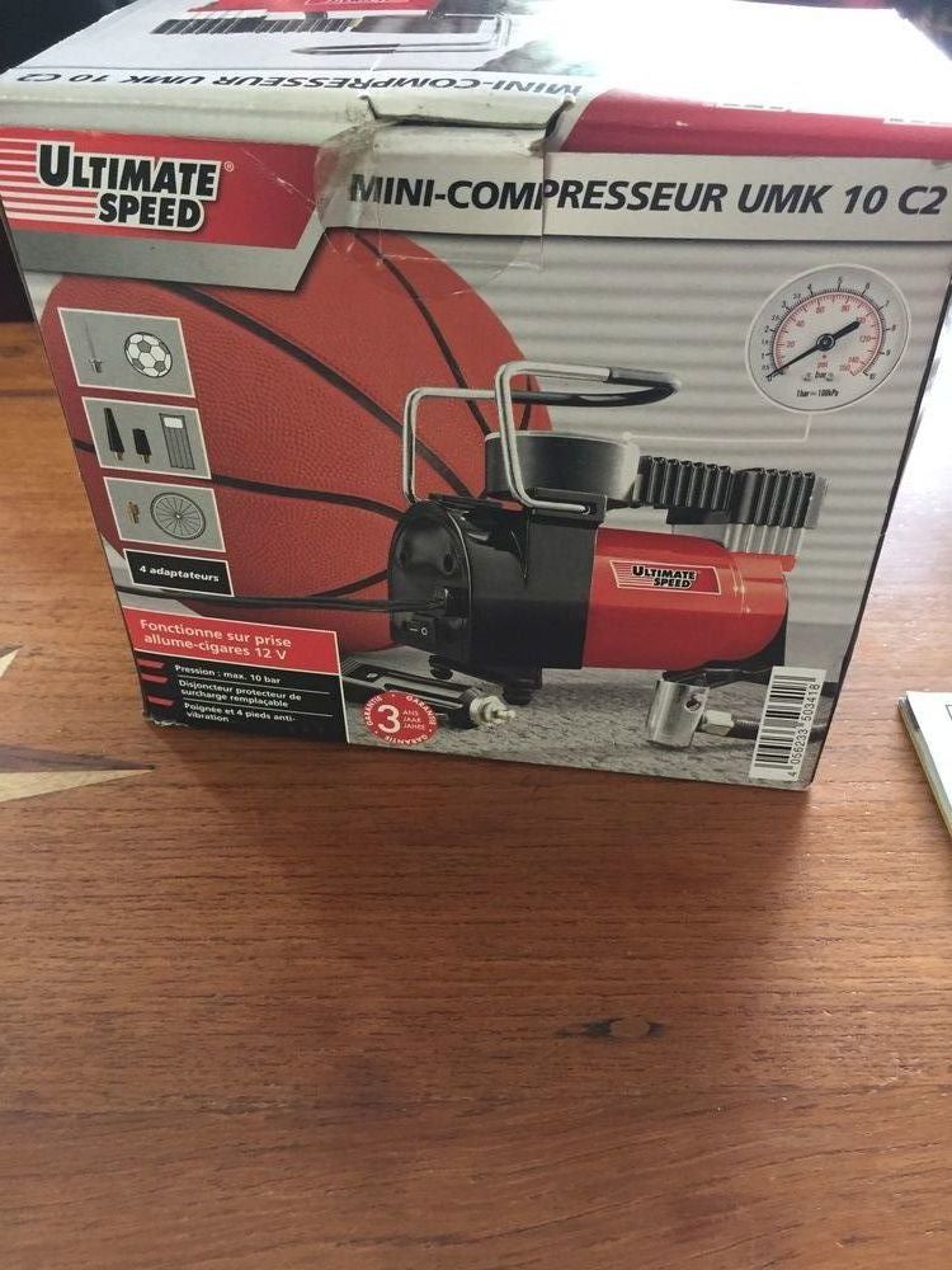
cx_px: 476
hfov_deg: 48.2
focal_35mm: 29
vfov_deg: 61.7
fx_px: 1063
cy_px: 635
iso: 200
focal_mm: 4.15
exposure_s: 1/33
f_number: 2.2
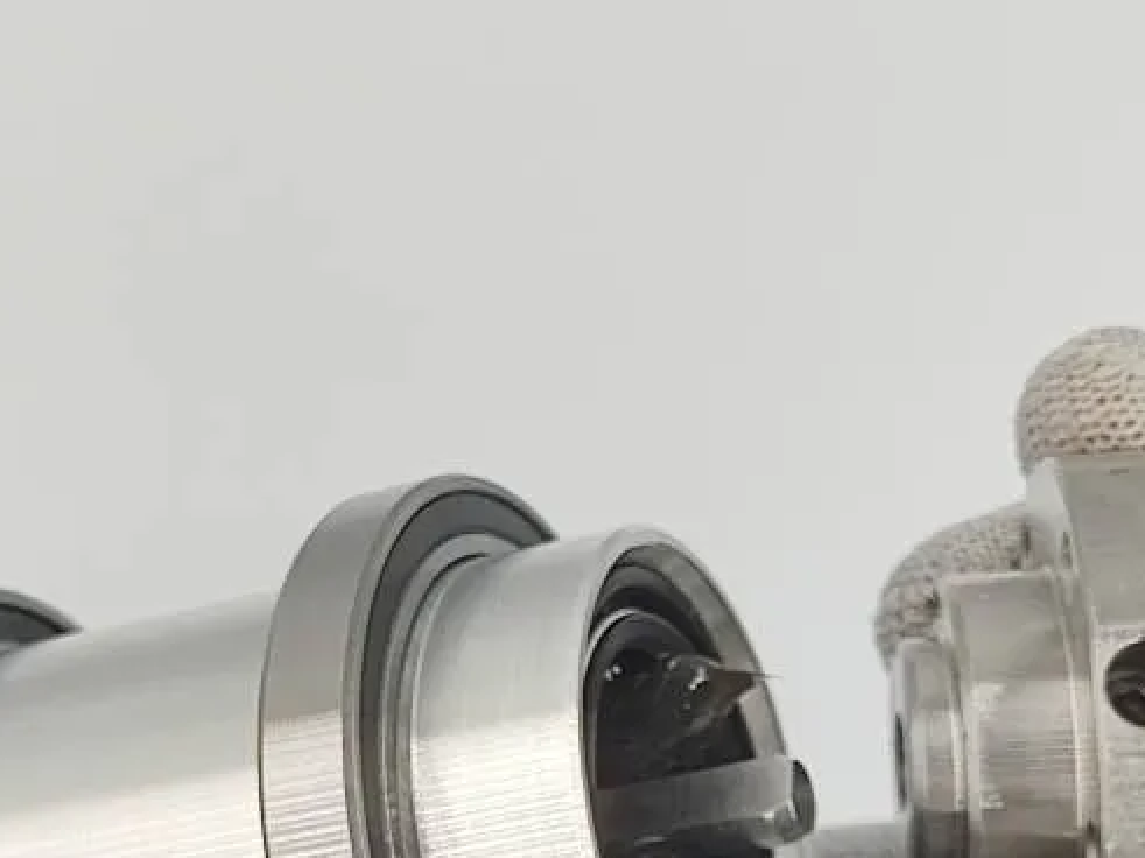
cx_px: 494
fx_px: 1753
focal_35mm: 53
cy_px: 790
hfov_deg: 36.1
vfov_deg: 26.5
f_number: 1.79
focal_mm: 4.74
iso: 100
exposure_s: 1/216
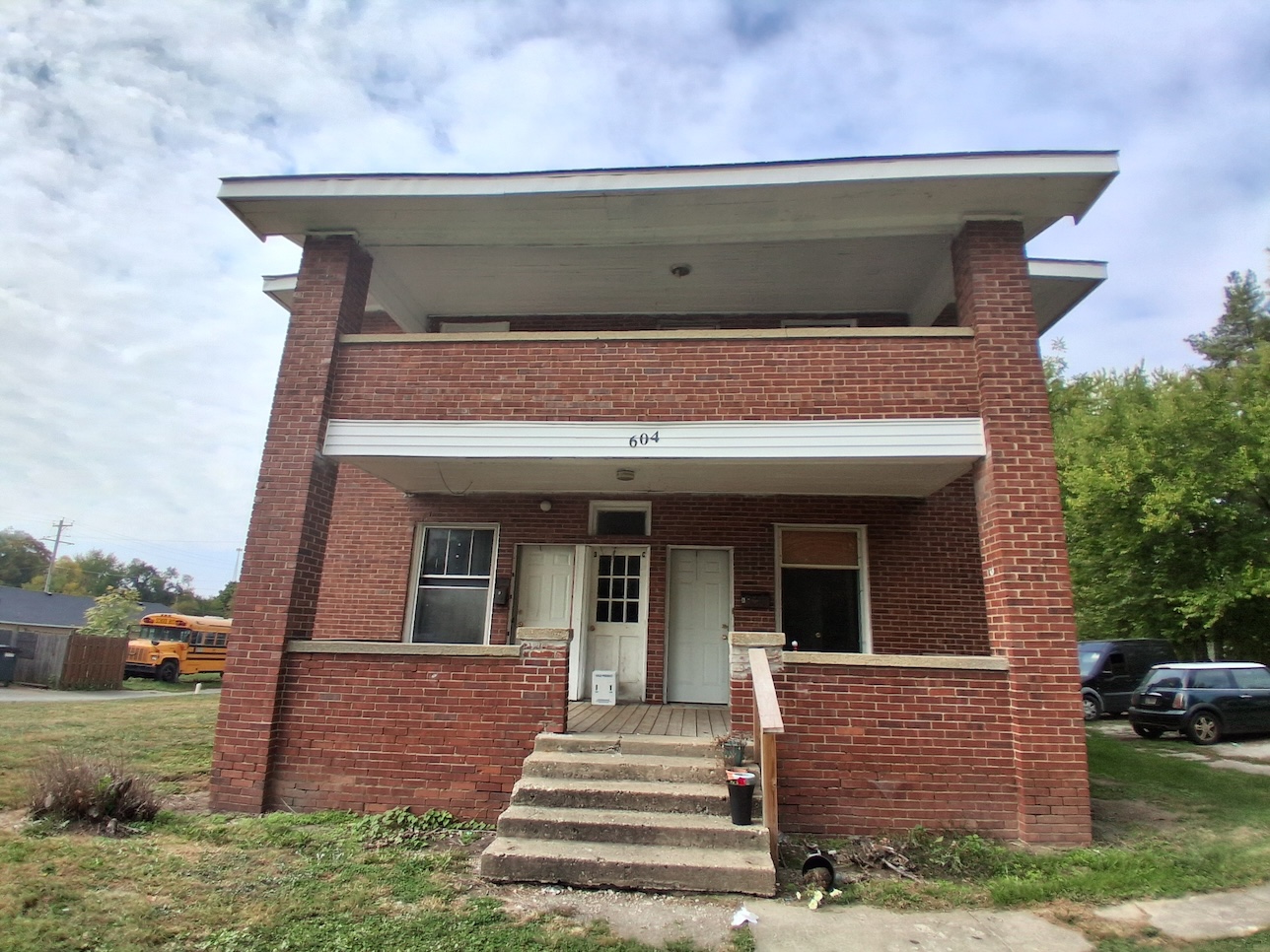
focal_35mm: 17
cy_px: 476
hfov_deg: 91.0
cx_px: 635
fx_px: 624
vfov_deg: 74.7
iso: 50
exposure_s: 1/2347
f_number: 2.2
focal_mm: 1.4
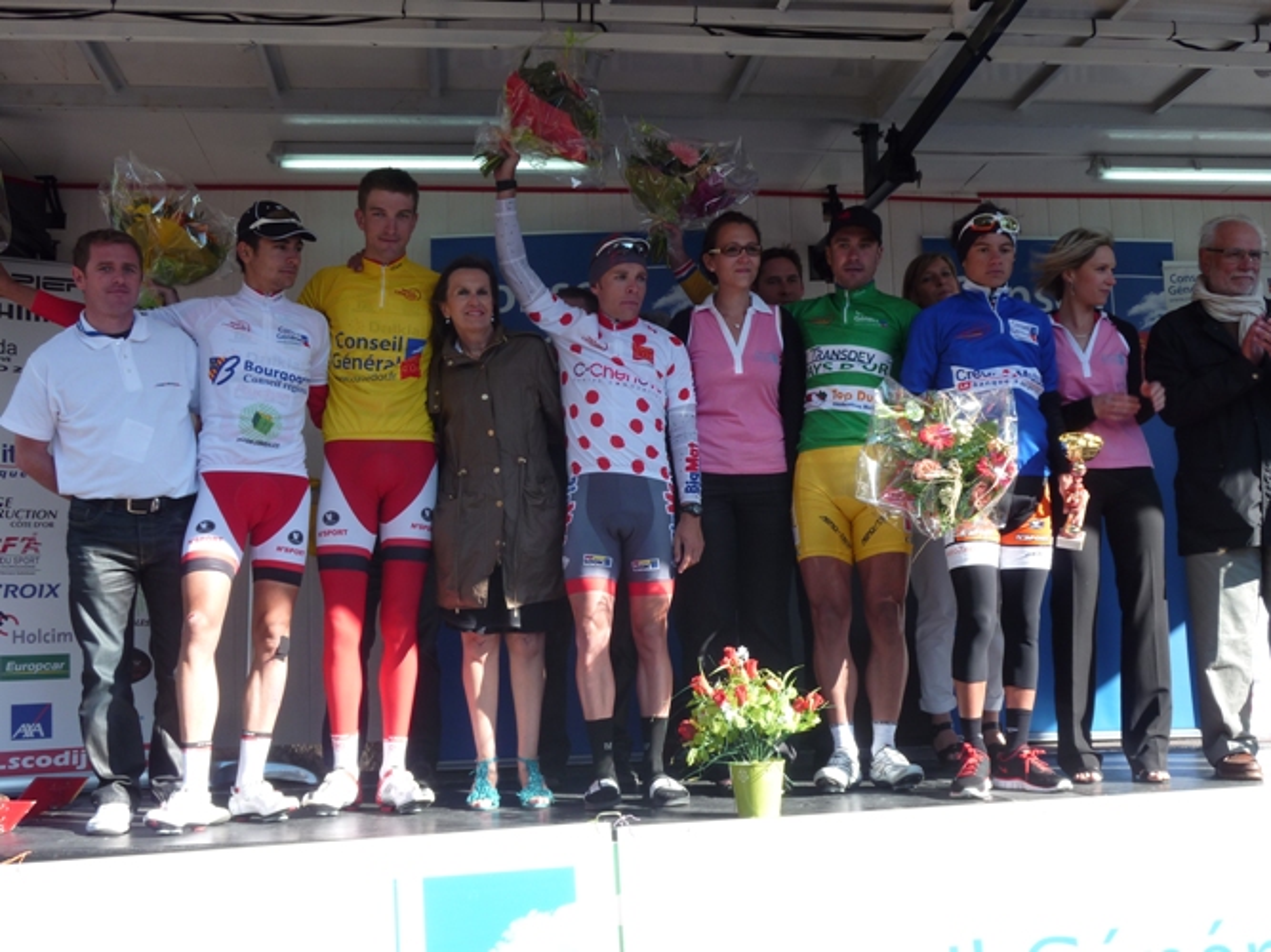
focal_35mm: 38
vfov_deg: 37.7
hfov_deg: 49.0
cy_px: 476
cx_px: 636
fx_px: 1395
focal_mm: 6.7
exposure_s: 1/125
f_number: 3.9
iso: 80
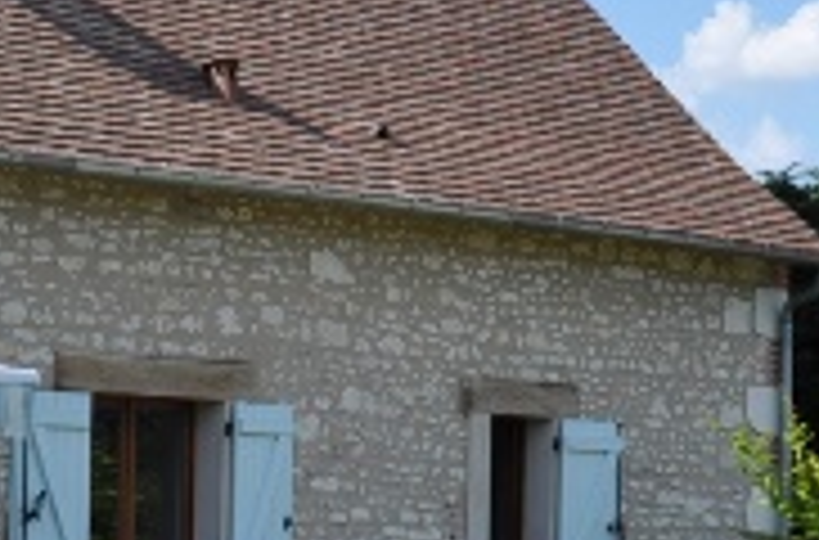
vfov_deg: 11.4
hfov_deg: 16.5
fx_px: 2698
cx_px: -162
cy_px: 434
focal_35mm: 119
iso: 200
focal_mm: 18
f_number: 9
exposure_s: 1/320
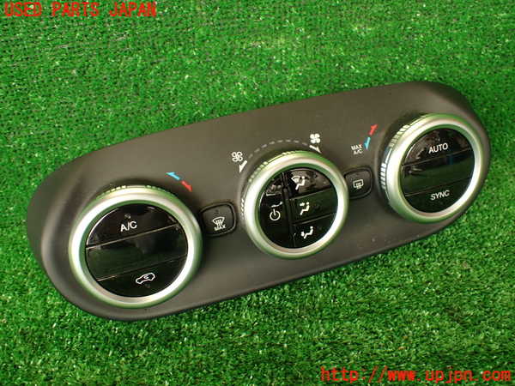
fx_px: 446
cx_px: 258
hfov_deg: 60.0
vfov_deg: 46.8
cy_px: 193
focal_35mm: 30
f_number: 2.3
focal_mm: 5.4
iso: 160
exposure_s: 1/60
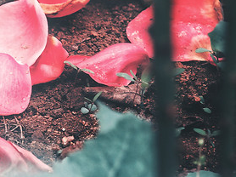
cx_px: 80
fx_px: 1696
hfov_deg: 8.0
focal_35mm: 249
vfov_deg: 6.0
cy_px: 97
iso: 160
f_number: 3.5
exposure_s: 1/80
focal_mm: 50
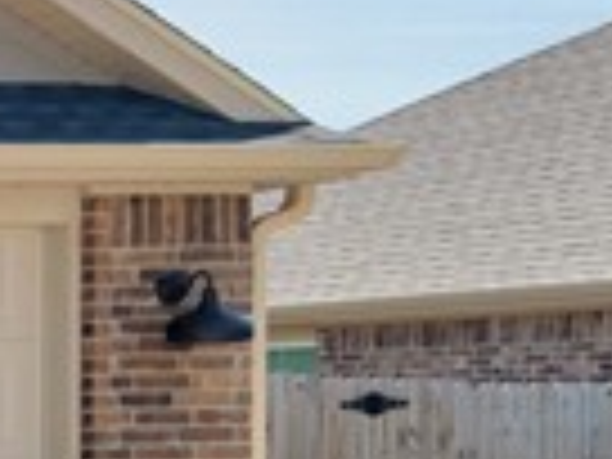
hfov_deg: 9.6
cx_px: -1494
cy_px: 459
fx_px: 2175
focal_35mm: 123
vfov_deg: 11.9
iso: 100
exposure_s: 1/160
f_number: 7.1
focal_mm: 16
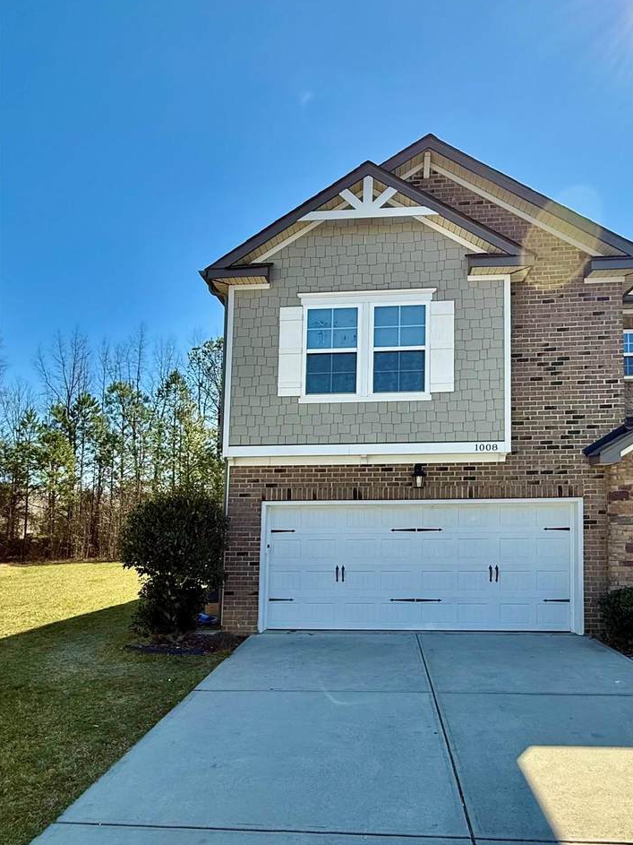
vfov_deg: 84.7
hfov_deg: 58.8
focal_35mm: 19
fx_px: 463
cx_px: 568
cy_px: 418
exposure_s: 1/1312
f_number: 2.2
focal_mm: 2.22
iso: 64
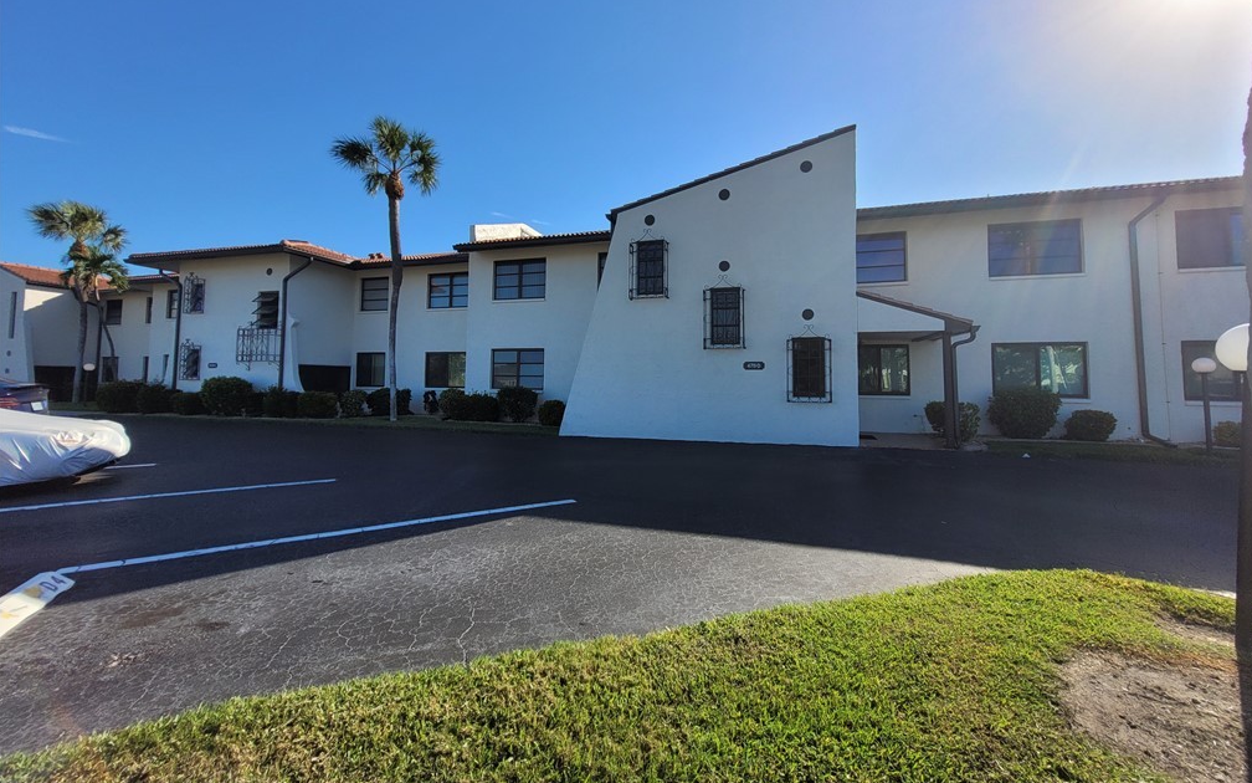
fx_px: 478
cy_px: 350
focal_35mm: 14
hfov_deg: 105.3
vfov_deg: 78.4
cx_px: 633
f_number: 2.2
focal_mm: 1.74
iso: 40
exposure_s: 1/1636
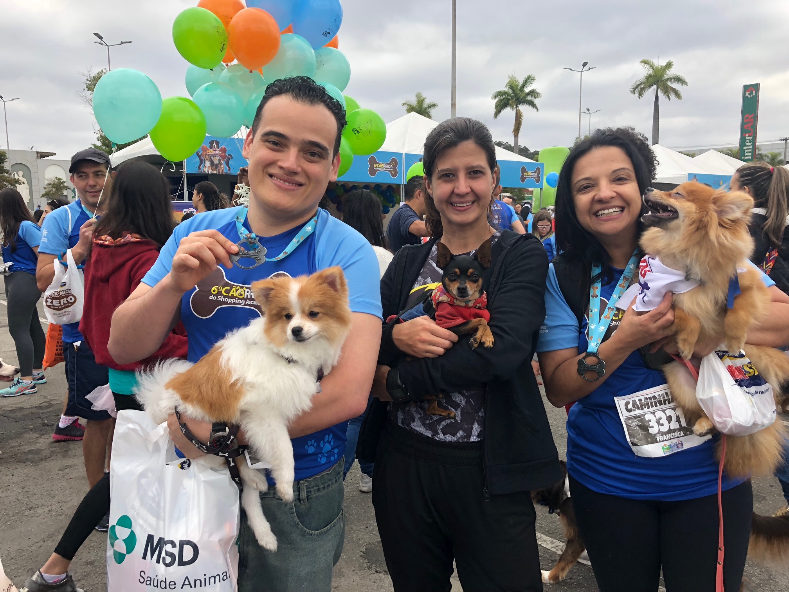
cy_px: 296
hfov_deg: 63.4
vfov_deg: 49.7
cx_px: 394
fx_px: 638
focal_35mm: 28
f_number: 1.8
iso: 20
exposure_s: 1/292
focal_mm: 4
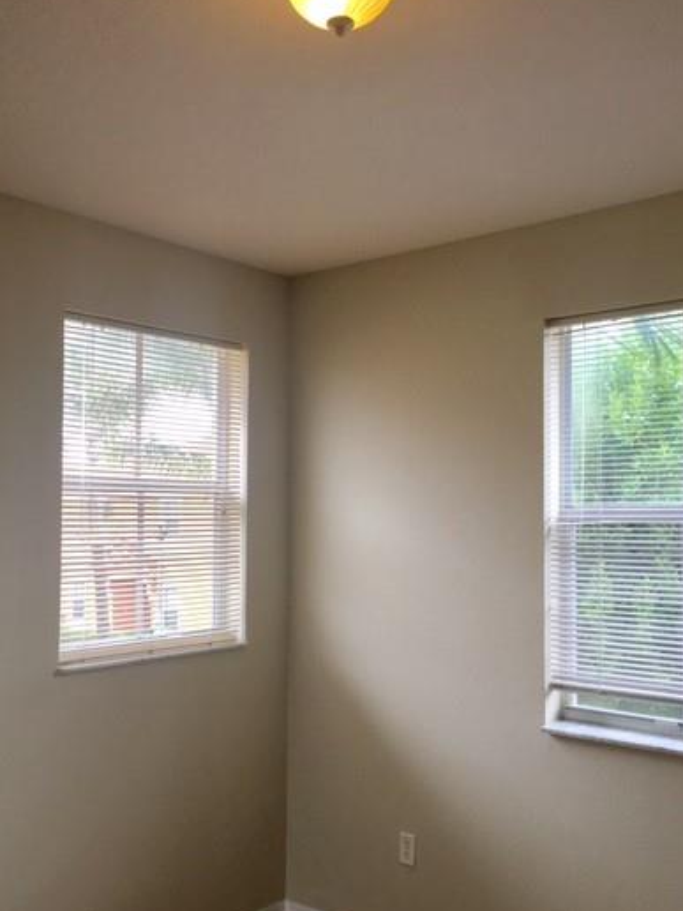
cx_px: 325
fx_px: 947
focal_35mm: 36
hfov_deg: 39.6
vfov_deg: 51.3
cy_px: 484
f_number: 2.2
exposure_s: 1/120
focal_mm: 4.15
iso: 40
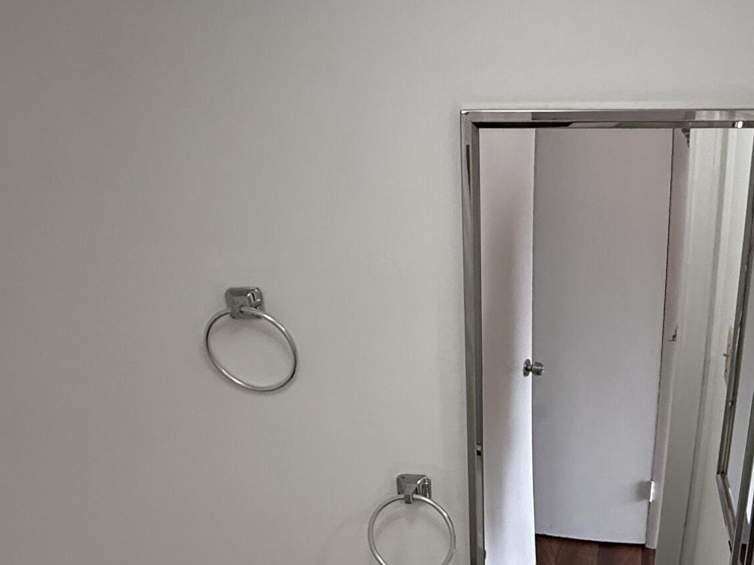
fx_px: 806
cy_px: 449
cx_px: 504
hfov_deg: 49.3
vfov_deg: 37.3
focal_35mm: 37
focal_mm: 2.22
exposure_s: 1/99
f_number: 2.2
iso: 160
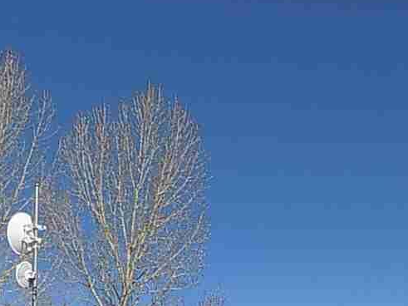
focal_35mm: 75
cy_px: 489
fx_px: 884
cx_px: 224
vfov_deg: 17.2
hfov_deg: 26.0
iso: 80
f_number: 9.9
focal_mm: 4
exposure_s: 1/250
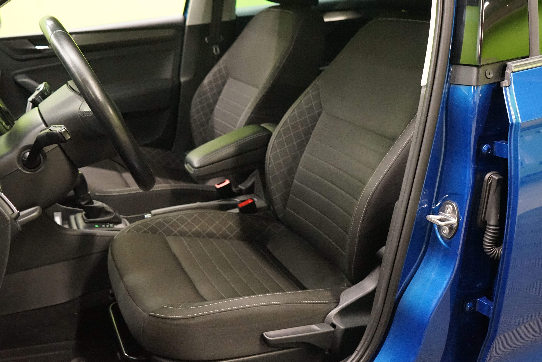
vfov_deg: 37.8
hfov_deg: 54.4
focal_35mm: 35
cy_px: 171
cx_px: 269
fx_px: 527
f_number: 5
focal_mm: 28
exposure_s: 1/60
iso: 6400
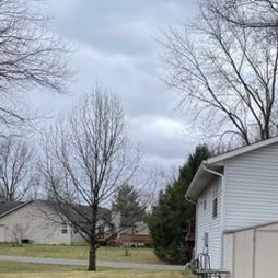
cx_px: 340
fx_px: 527
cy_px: 250
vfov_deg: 28.4
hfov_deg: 26.1
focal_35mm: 58
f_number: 1.6
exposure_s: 1/779
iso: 32
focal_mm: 4.2
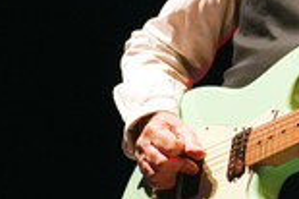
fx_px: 2082
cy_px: -89
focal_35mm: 251
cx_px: 381
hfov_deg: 8.1
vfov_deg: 5.4
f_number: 5
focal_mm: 86
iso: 3200
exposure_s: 1/200
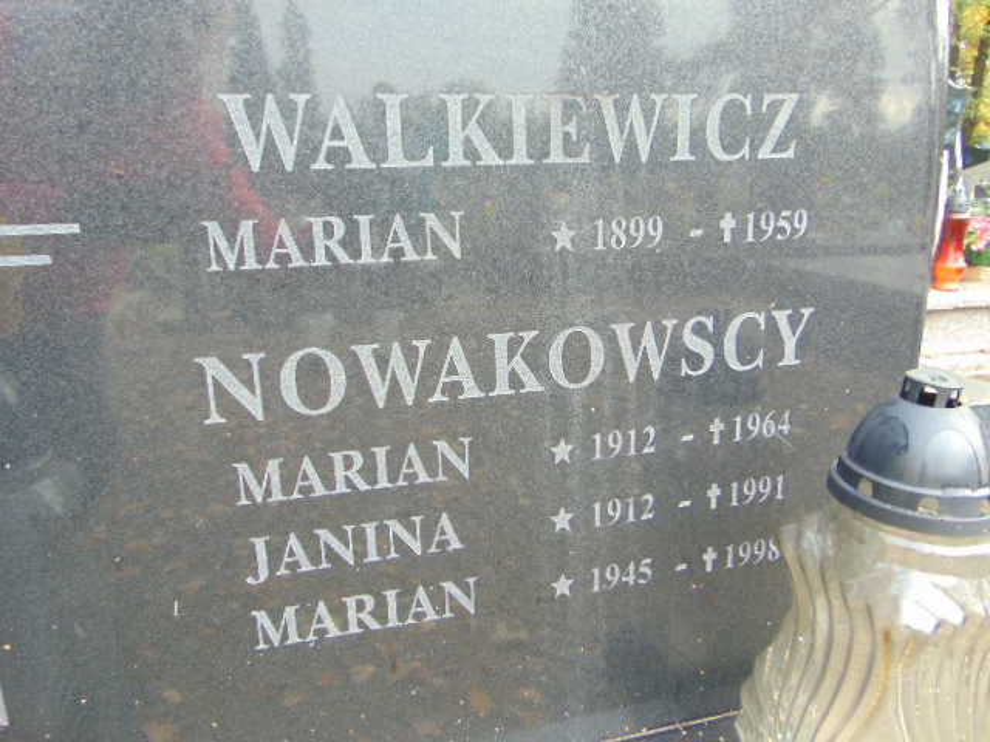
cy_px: 371
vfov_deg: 54.9
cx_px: 495
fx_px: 715
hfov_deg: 69.4
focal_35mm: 25
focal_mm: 4.5
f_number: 3
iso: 80
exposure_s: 1/40
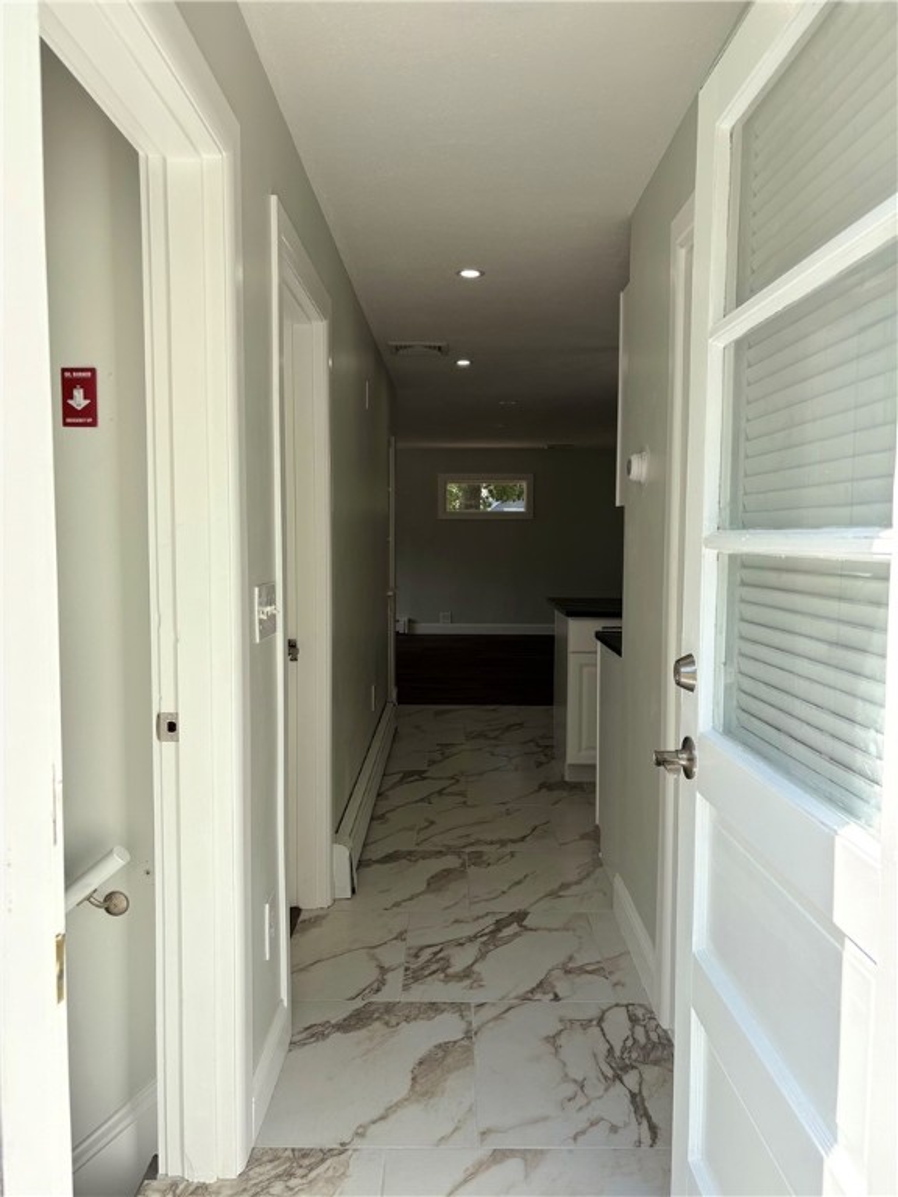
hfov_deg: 53.1
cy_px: 598
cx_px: 449
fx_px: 899
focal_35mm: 26
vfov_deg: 67.3
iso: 50
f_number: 1.6
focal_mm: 5.96
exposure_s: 1/782
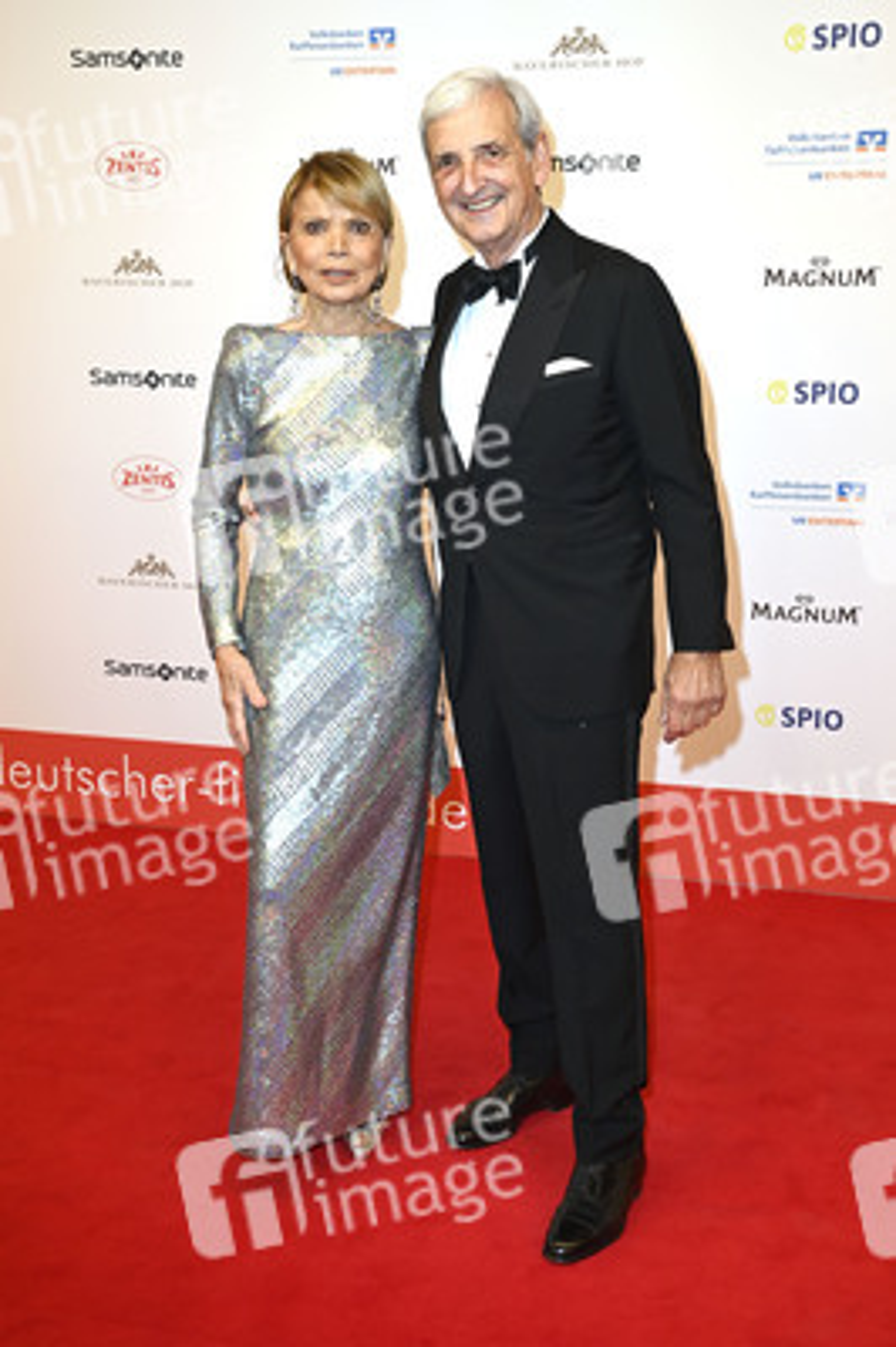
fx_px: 1496
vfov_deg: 48.5
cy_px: 674
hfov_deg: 33.3
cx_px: 448
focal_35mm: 40
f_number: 7.1
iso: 640
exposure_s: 1/250
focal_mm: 40
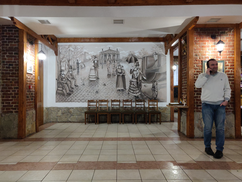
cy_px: 91
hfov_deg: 69.4
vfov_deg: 54.9
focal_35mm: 25
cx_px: 121
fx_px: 175
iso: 1600
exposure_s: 1/17
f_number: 1.7
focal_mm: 4.25
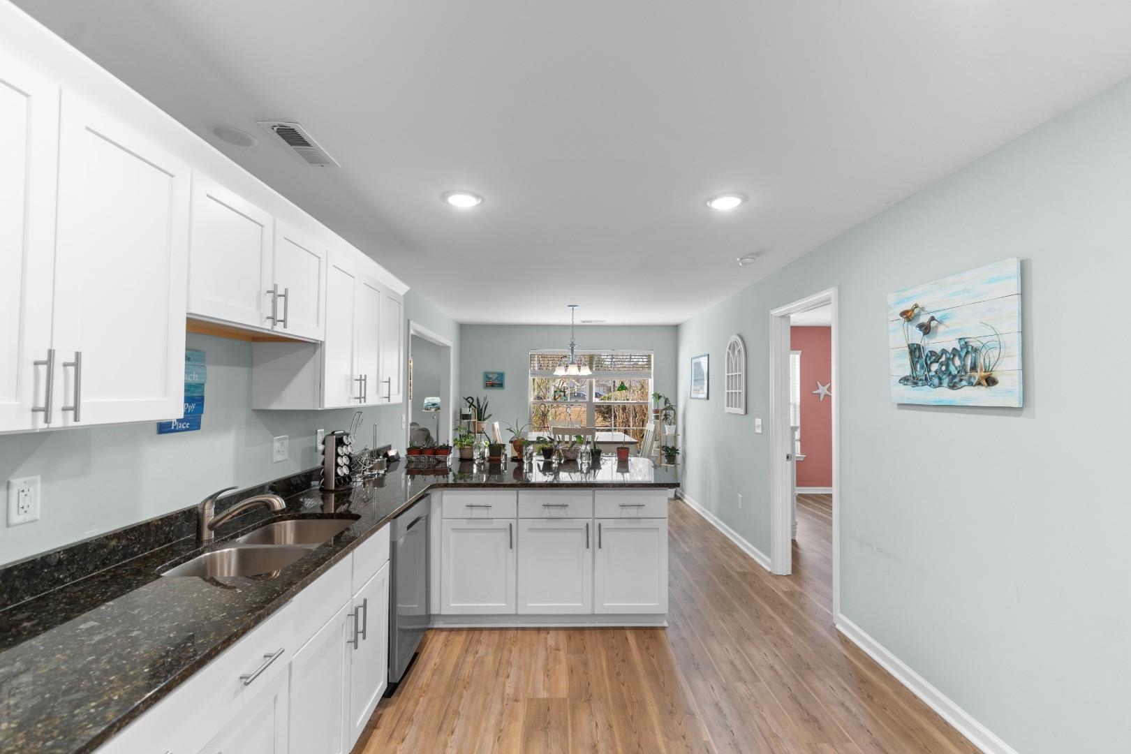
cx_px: 566
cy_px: 377
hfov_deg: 100.4
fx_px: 471
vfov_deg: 77.3
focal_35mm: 15
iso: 100
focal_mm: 10
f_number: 4.5
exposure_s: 1/4
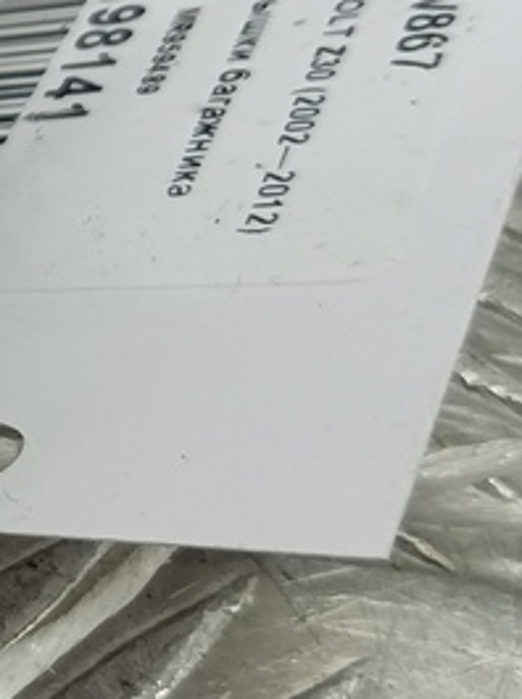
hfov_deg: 13.8
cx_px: -548
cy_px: 177
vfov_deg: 21.8
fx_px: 1794
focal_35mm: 89
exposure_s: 1/50
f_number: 1.6
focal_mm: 4.11
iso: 114
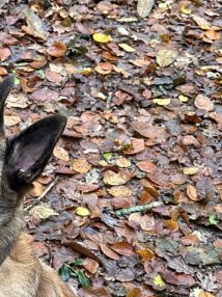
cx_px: -93
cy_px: 155
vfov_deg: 22.8
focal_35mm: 86
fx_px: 736
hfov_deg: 16.0
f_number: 1.78
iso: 250
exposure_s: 1/114
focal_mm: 6.86
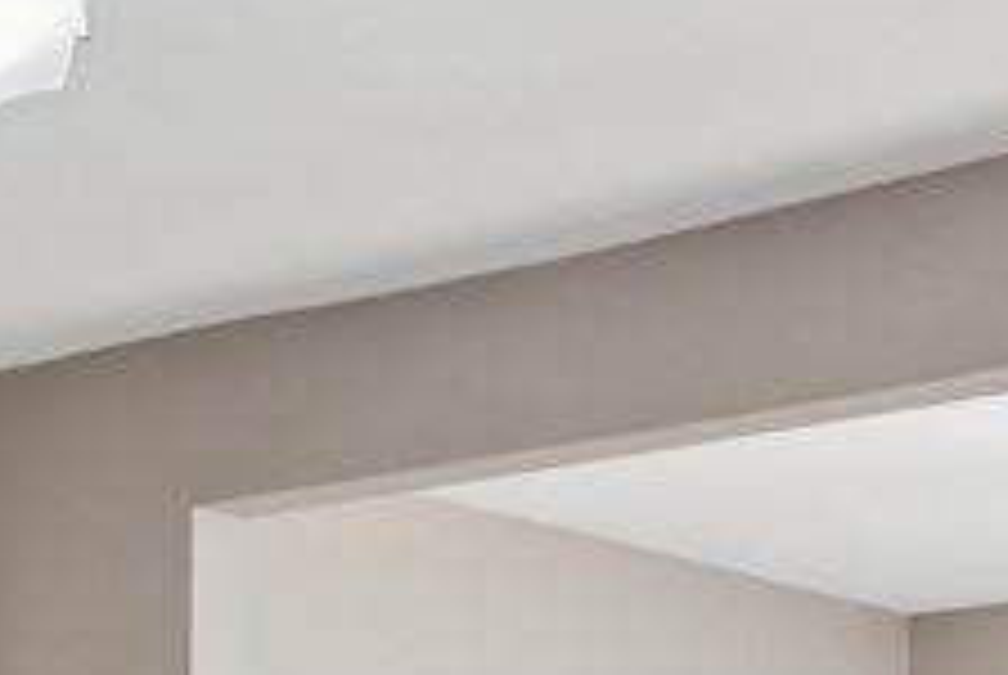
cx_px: 630
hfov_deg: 21.0
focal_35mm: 97
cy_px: 1076
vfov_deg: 13.2
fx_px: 2720
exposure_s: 1/25
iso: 800
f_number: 9
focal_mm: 17
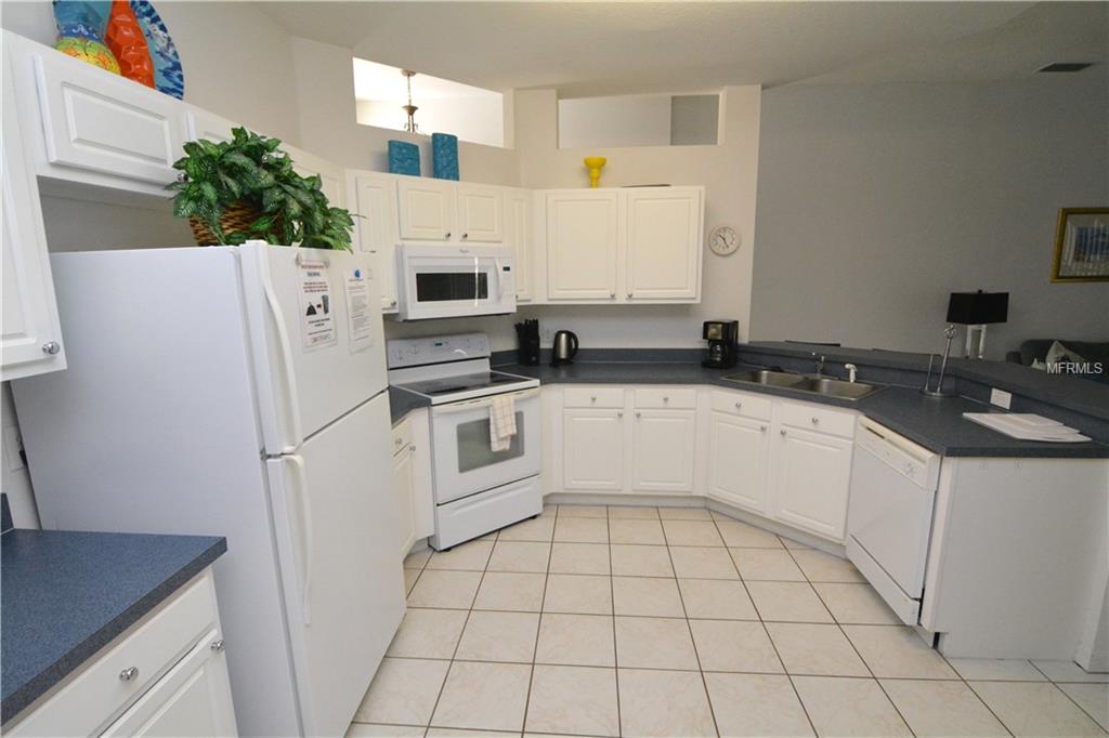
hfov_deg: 95.0
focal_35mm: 16
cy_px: 369
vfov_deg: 72.0
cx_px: 554
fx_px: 508
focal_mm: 11
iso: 3200
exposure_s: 1/60
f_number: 9
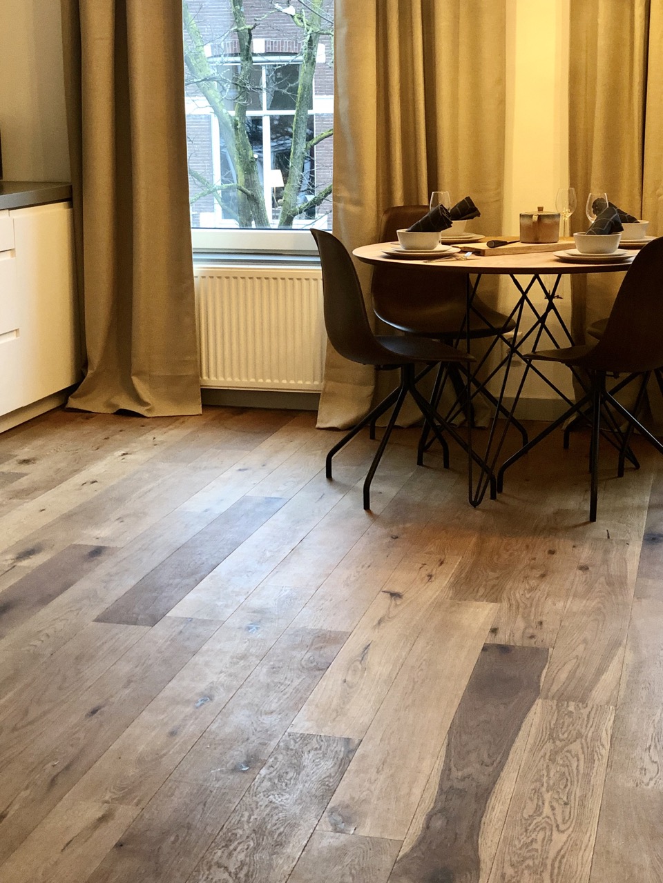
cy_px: 442
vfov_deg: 36.8
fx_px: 1328
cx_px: 332
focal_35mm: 52
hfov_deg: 28.0
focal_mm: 6
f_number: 2.4
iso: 160
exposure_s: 1/20
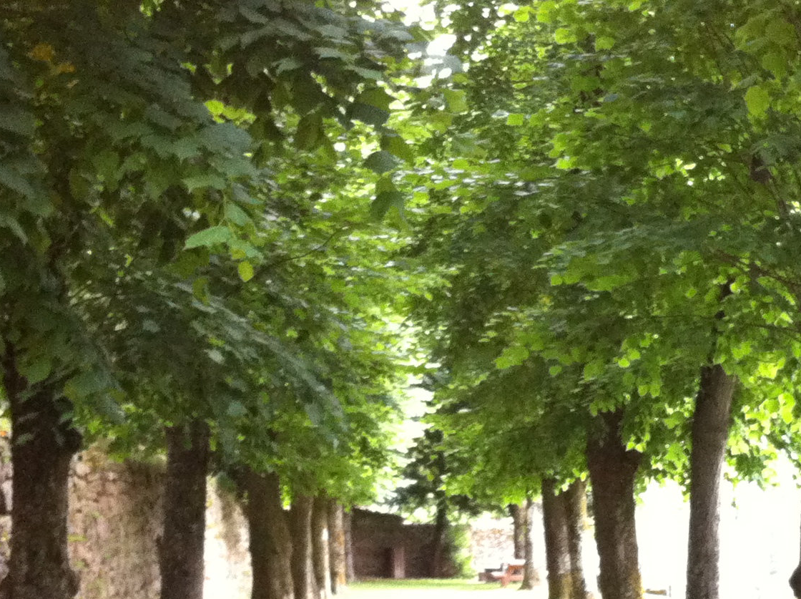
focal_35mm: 81
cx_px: 603
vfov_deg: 18.0
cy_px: 475
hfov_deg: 23.9
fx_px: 1872
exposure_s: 1/17
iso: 400
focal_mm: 3.85
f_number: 2.8
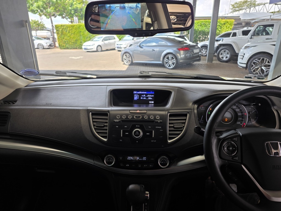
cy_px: 106
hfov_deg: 73.9
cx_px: 140
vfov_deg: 58.9
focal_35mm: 23
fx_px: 187
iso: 50
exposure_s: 1/180
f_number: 1.7
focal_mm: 6.25
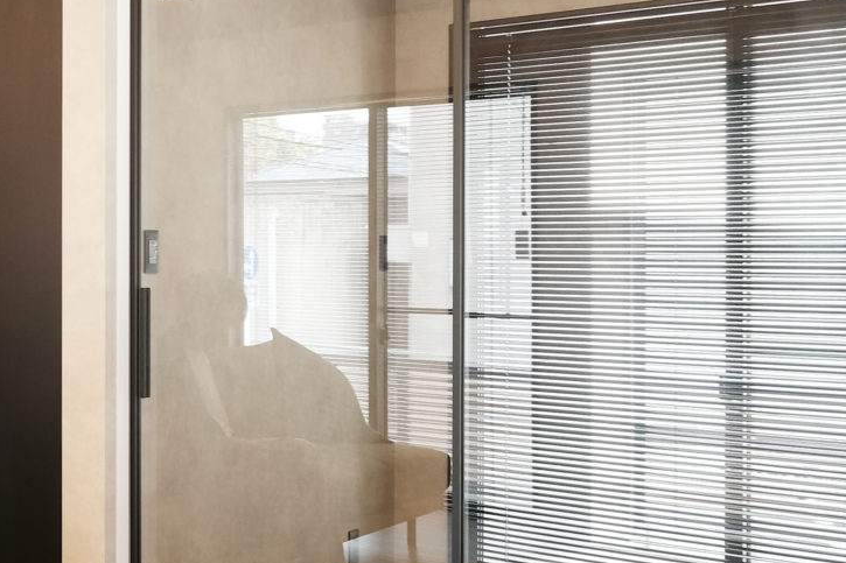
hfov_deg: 27.3
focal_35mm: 53
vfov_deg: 25.5
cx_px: -396
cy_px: 279
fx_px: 1245
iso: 250
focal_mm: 10
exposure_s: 1/14
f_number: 5.6
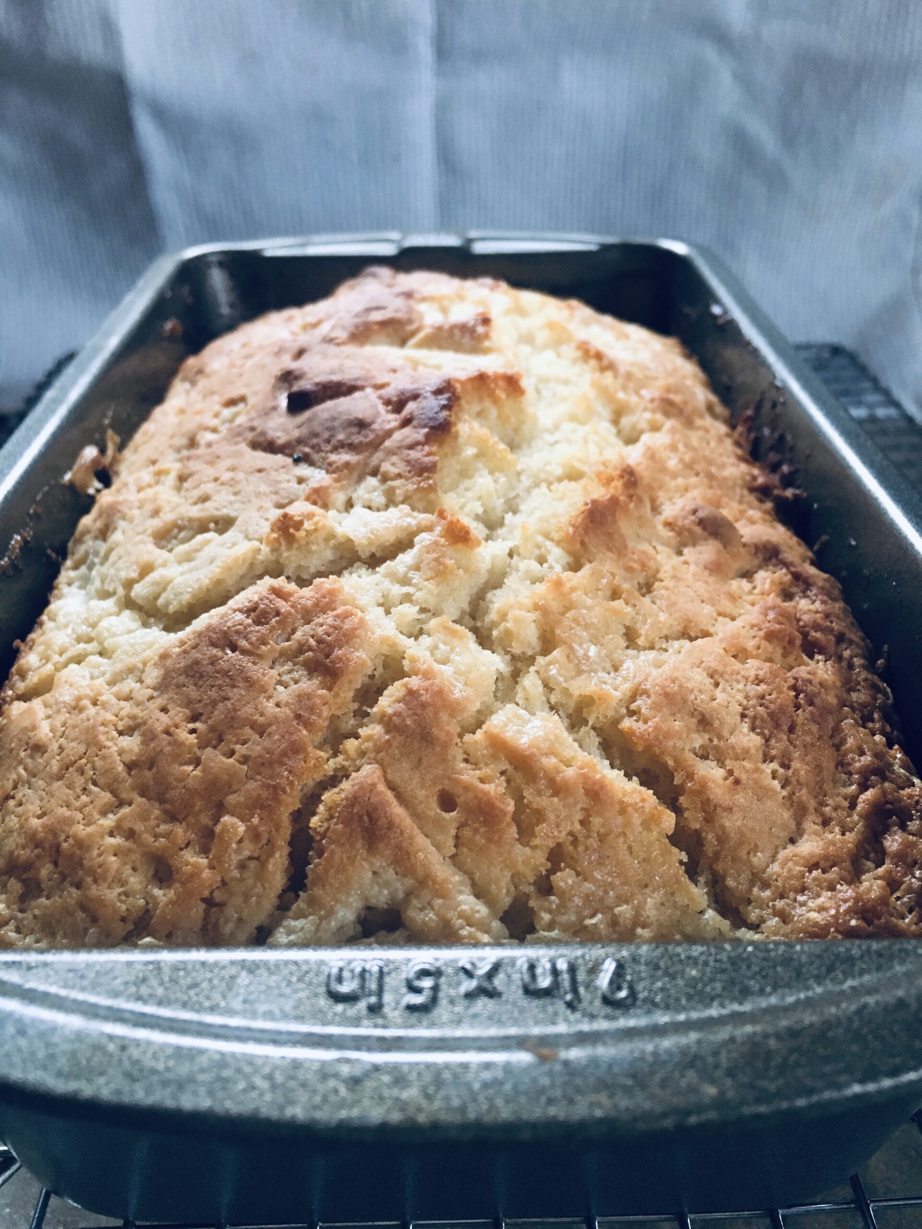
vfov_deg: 61.7
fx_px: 1030
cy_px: 614
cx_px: 461
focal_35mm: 29
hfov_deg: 48.2
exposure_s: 1/30
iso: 160
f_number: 2.2
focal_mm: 4.15
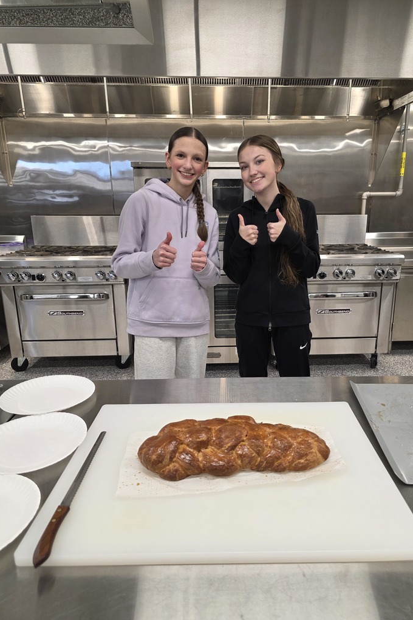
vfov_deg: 73.8
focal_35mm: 24
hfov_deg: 53.0
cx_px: 229
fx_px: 413
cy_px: 310
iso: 160
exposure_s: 1/120
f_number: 1.7
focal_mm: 6.3
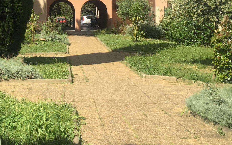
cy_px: -23
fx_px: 442
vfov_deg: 17.8
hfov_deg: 28.5
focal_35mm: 70
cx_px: 36
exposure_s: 1/2083
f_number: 2.2
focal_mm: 4.15
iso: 32
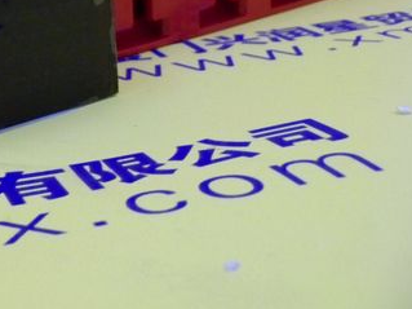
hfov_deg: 23.4
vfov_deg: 18.2
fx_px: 940
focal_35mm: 79
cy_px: 11
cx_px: -28
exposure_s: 1/30
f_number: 2.8
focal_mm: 5.85
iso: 400
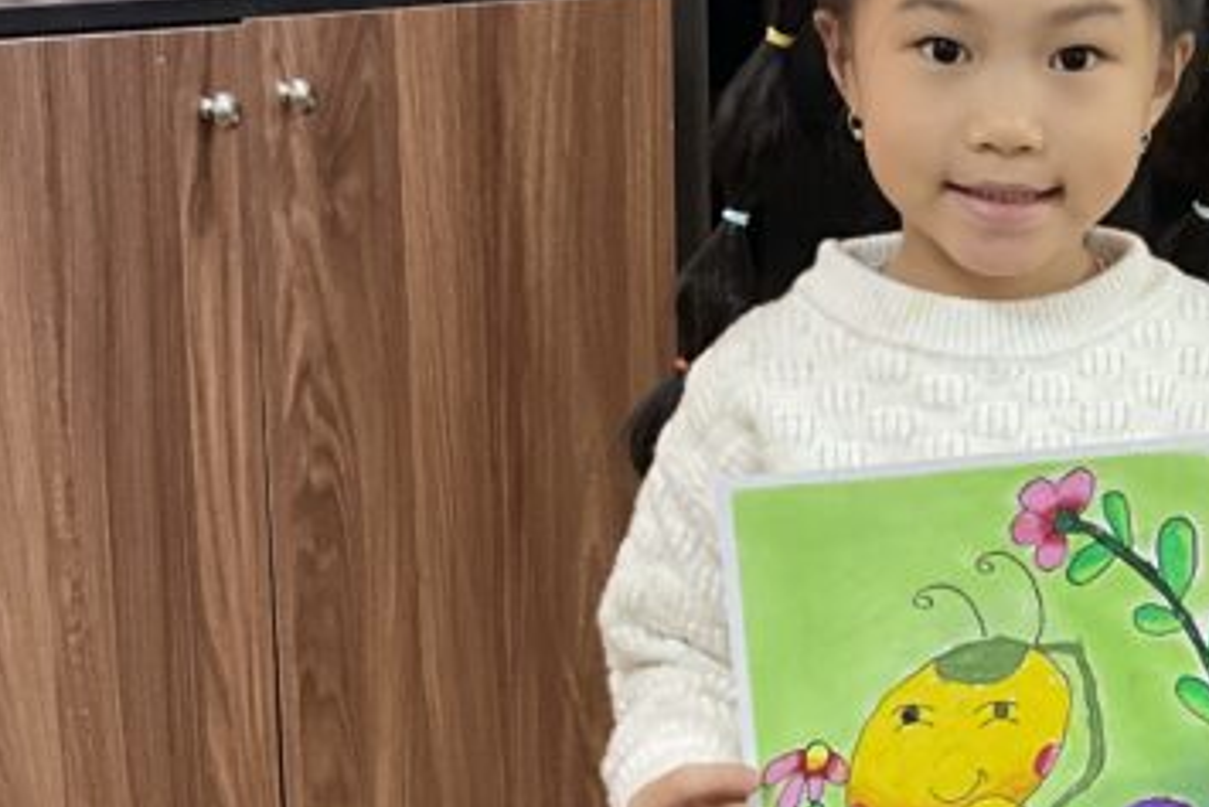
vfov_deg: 16.0
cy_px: 589
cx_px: 1029
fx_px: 2856
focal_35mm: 85
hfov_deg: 23.4
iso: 125
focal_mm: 3
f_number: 1.8
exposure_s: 1/60
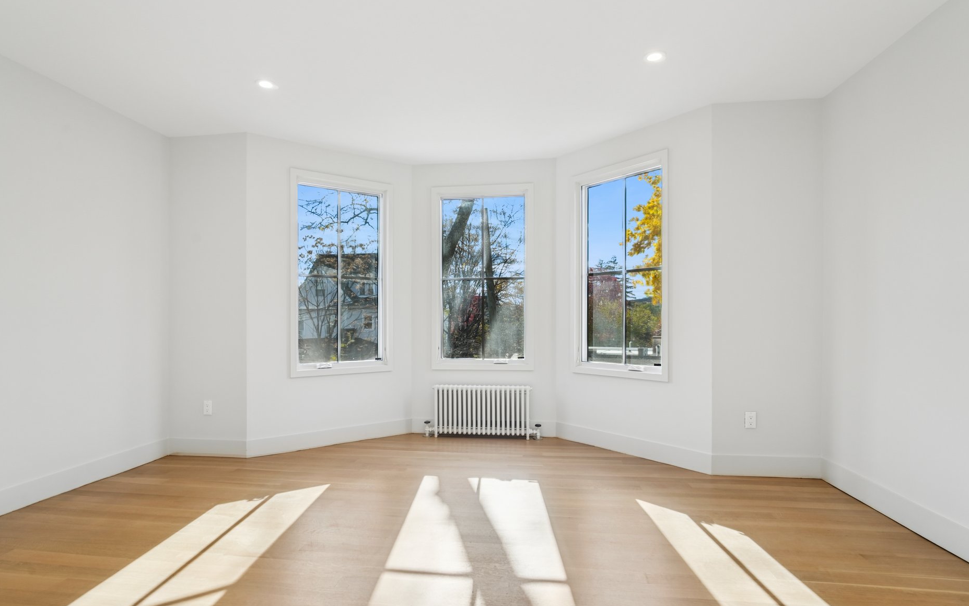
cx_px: 467
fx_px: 475
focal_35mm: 18
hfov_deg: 91.1
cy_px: 304
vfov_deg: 65.0
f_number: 8
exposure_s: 1/200
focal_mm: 16
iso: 400
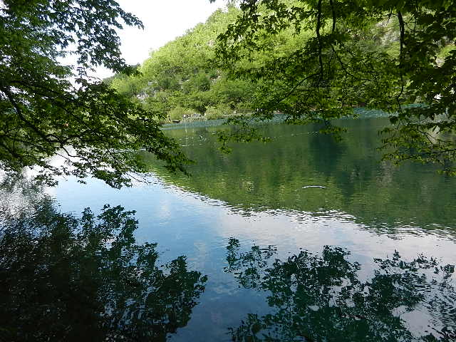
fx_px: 329
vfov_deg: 54.9
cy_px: 171
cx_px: 228
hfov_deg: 69.4
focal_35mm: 25
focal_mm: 4.5
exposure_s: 1/400
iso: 160
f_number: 3.5
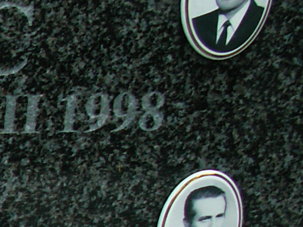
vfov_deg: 8.7
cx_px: -300
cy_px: 310
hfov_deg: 10.8
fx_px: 1471
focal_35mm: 168
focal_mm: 5.86
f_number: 3.5
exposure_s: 1/60
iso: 50
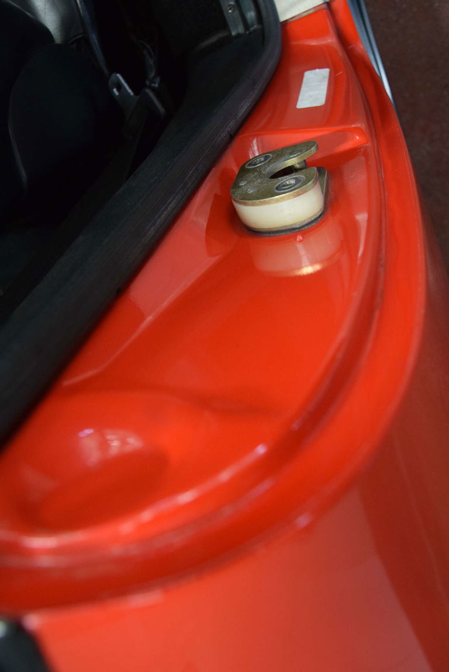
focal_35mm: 32
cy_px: 336
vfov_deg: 59.5
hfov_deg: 41.7
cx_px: 224
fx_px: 589
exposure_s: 1/60
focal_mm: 21
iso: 2000
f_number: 3.8
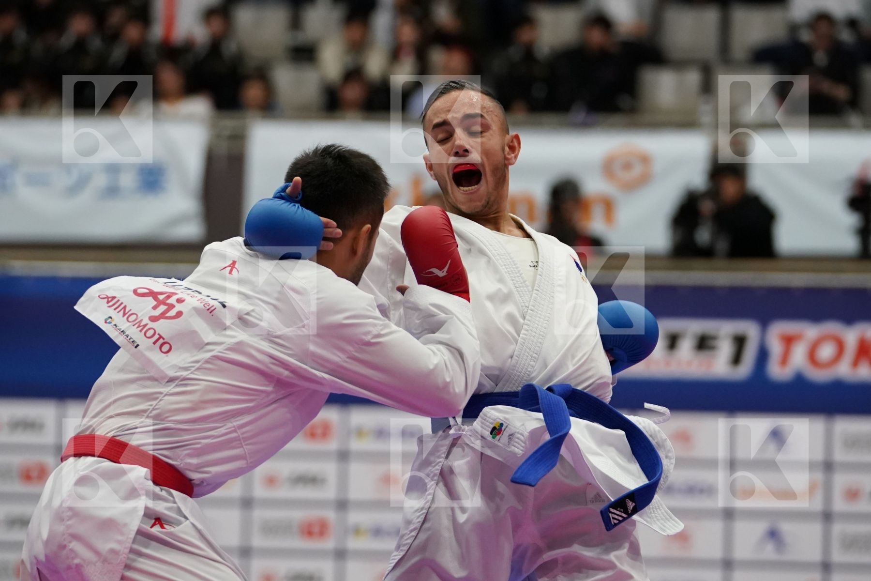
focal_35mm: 195
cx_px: 436
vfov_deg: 7.0
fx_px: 4718
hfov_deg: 10.5
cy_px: 290
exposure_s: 1/1000
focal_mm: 130
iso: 3200
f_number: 2.8
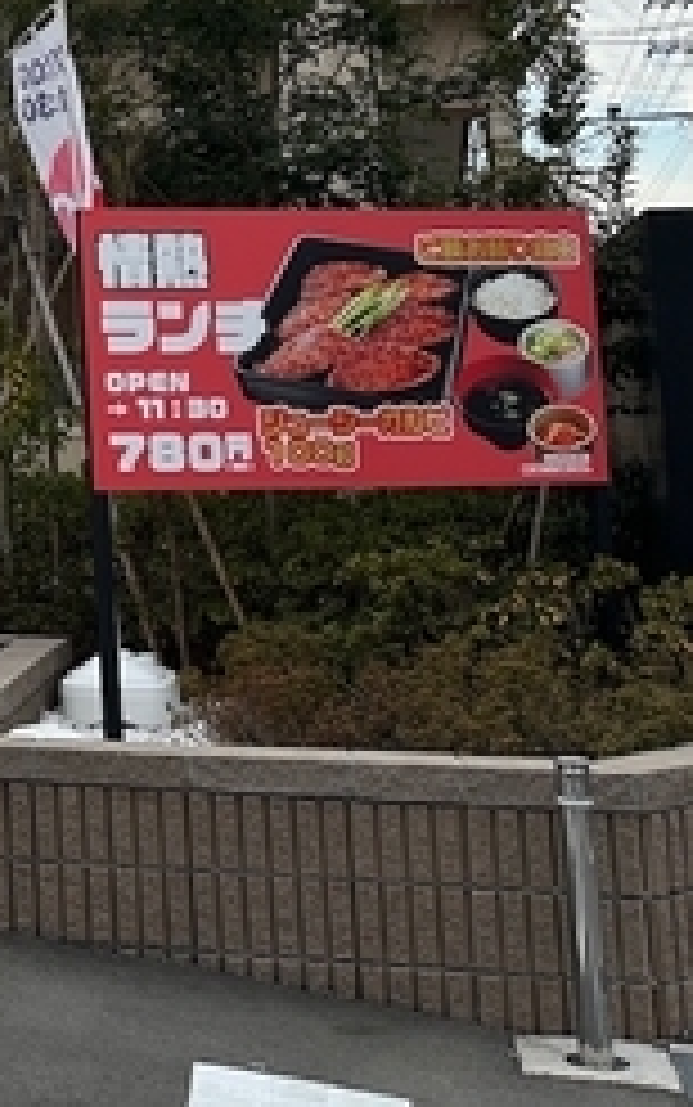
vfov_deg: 31.4
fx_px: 1871
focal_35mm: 62
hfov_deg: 18.0
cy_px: 108
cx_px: -428
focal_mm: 6.86
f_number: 1.78
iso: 80
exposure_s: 1/6623
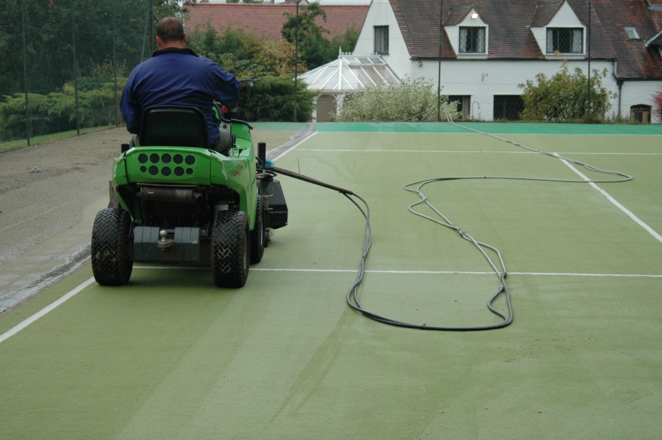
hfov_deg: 26.0
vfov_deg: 17.5
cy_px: 220
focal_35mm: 78
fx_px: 1433
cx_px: 331
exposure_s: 1/125
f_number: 5.6
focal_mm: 52
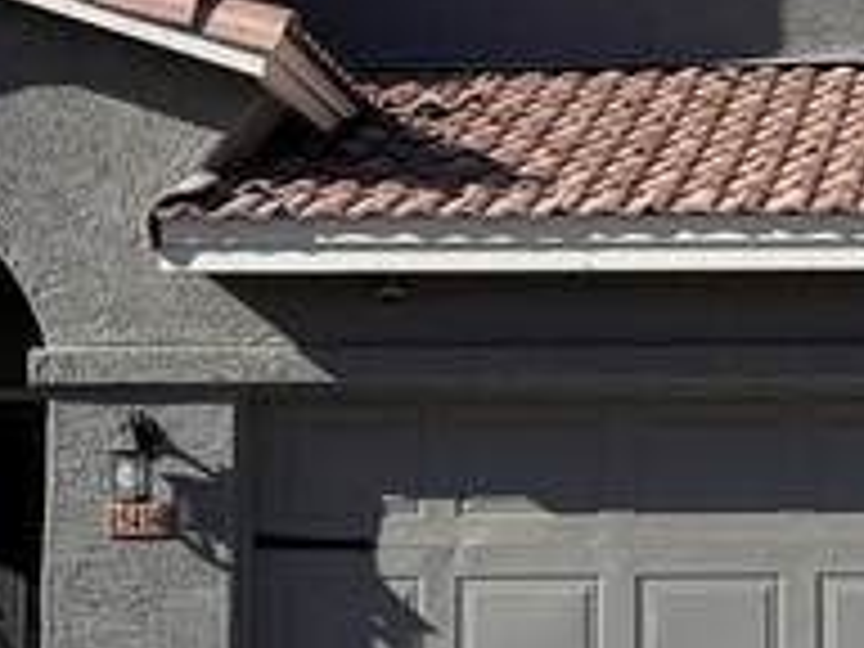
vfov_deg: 9.3
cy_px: 261
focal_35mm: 160
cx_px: 778
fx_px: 3994
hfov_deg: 12.3
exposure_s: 1/5319
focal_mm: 6.76
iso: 80
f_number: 1.78
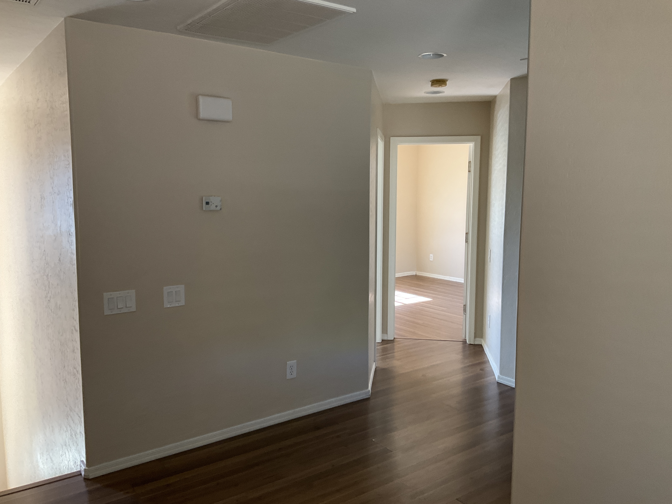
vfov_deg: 48.2
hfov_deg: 61.7
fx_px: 563
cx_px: 336
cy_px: 252
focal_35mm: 29
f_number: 1.8
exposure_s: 1/60
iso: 100
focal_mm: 3
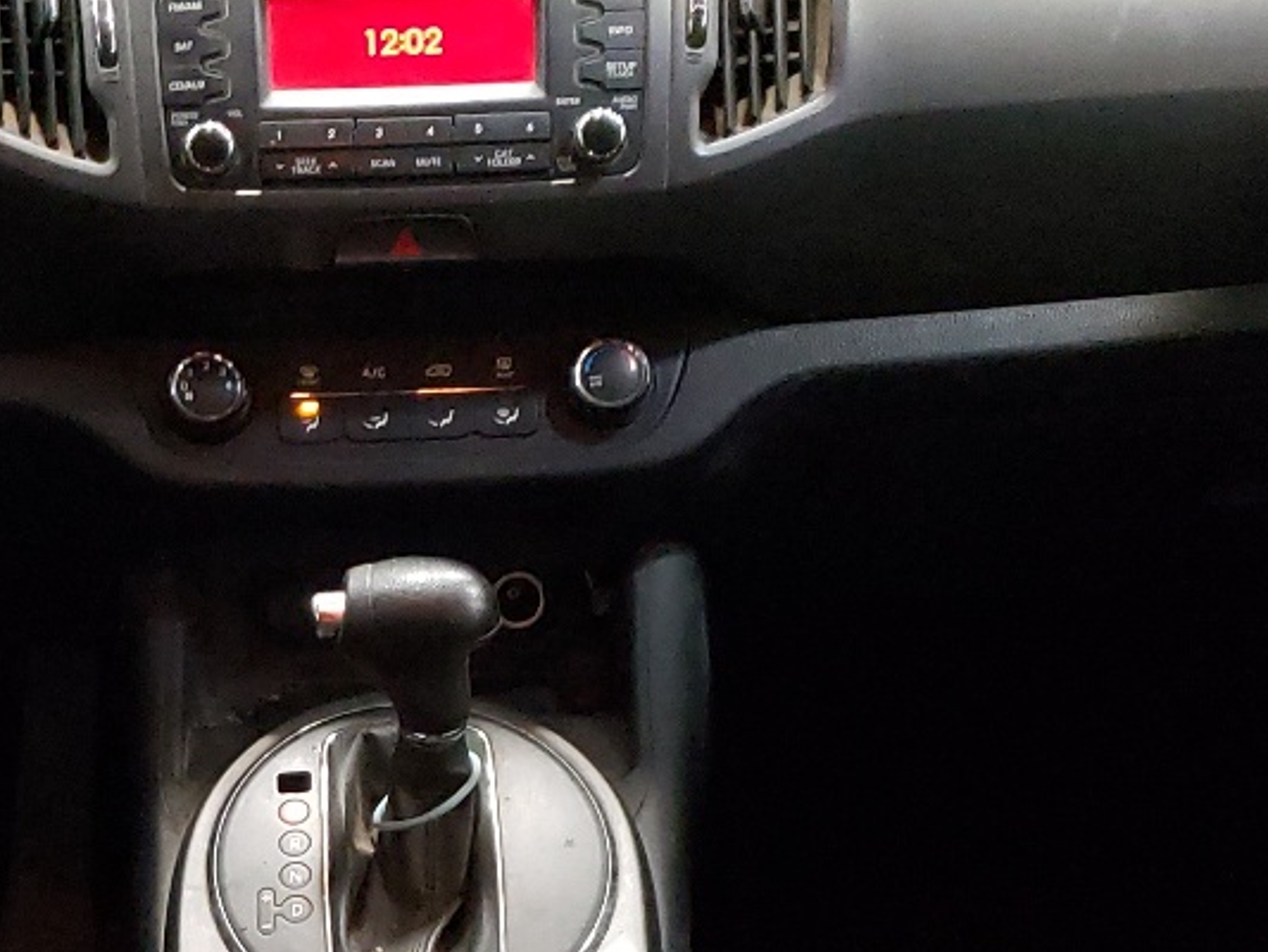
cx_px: 285
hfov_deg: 24.7
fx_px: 2858
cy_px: 959
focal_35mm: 78
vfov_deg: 18.4
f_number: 1.5
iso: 696
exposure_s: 1/24
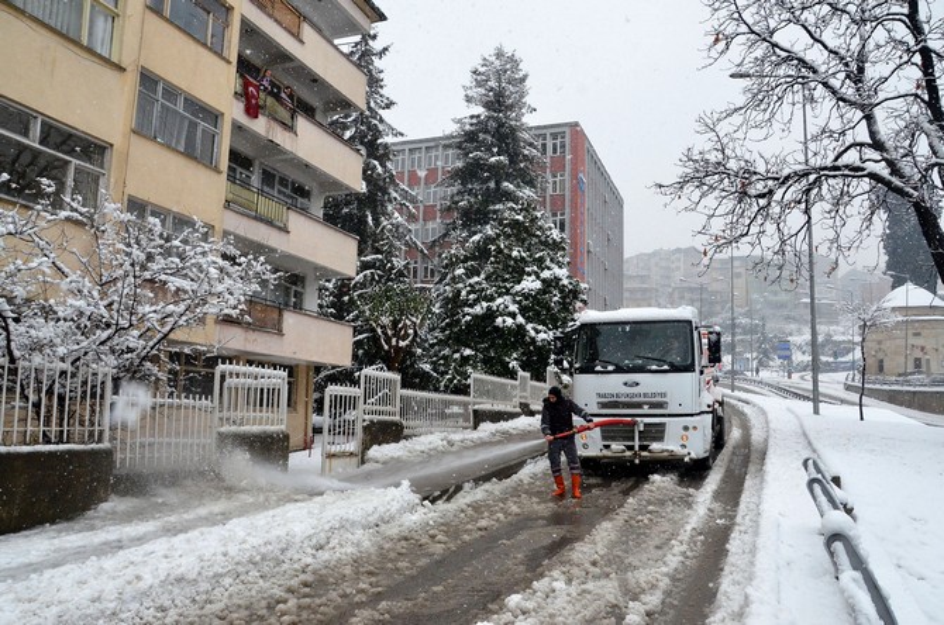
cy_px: 312
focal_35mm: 27
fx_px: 707
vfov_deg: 47.8
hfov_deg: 67.5
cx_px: 472
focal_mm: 18
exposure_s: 1/400
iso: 1600
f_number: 10
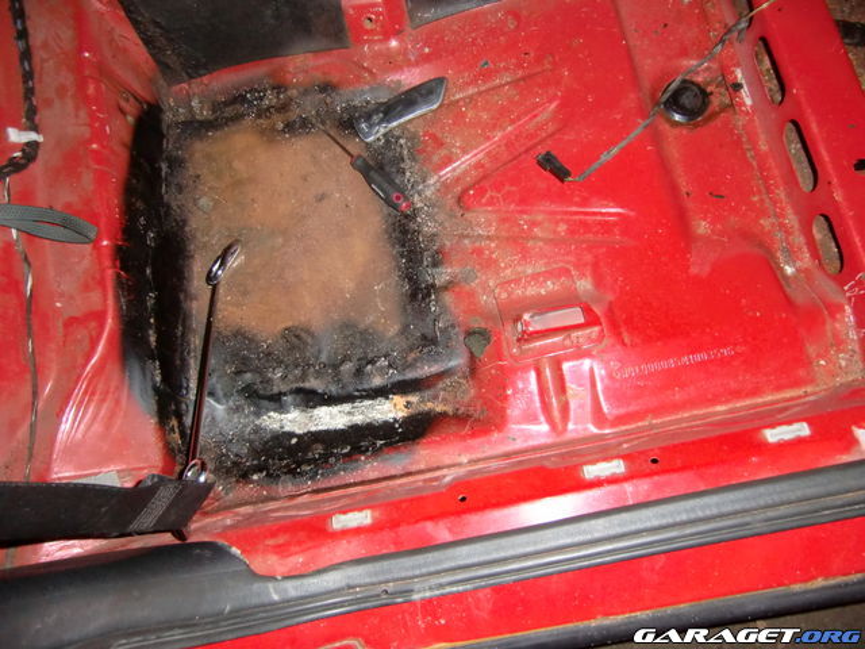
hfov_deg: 71.6
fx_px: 600
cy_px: 324
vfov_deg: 56.8
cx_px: 432
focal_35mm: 24
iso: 400
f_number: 3.2
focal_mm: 4.3
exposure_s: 1/15
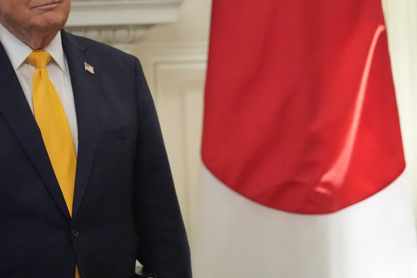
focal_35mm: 318
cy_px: 90
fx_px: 3682
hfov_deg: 6.5
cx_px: 163
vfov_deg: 4.3
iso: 10000
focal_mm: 150
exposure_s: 1/250
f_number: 2
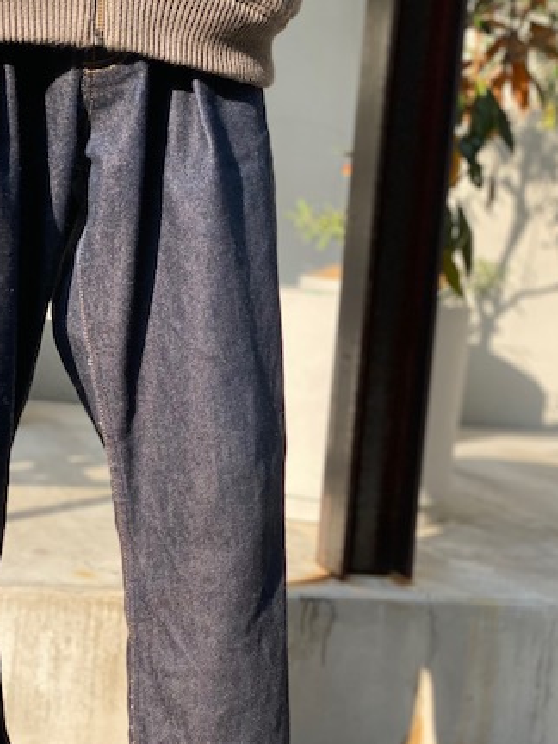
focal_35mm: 77
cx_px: 167
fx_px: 1655
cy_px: 467
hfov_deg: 19.1
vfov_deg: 25.3
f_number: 2
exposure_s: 1/428
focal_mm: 6
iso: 20
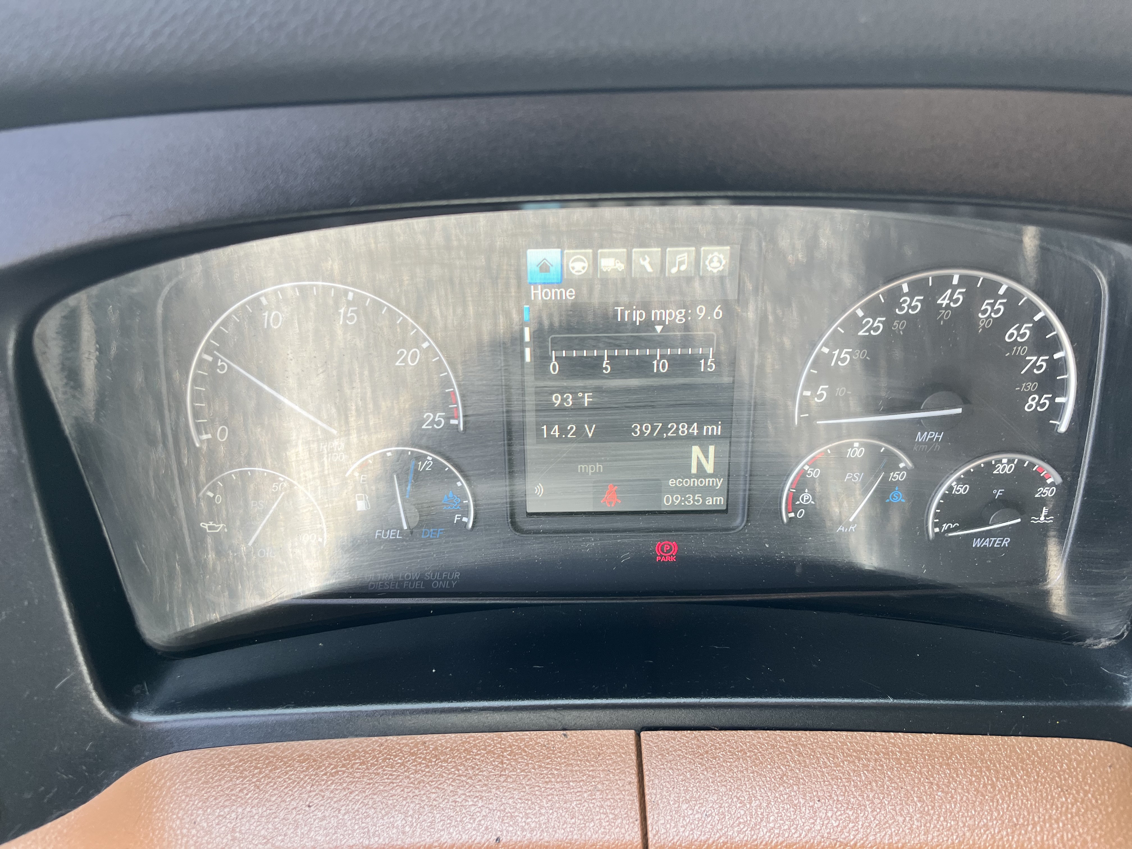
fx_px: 850
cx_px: 566
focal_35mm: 26
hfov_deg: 67.3
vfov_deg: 53.1
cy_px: 424
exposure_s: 1/122
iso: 64
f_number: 1.6
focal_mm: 5.1
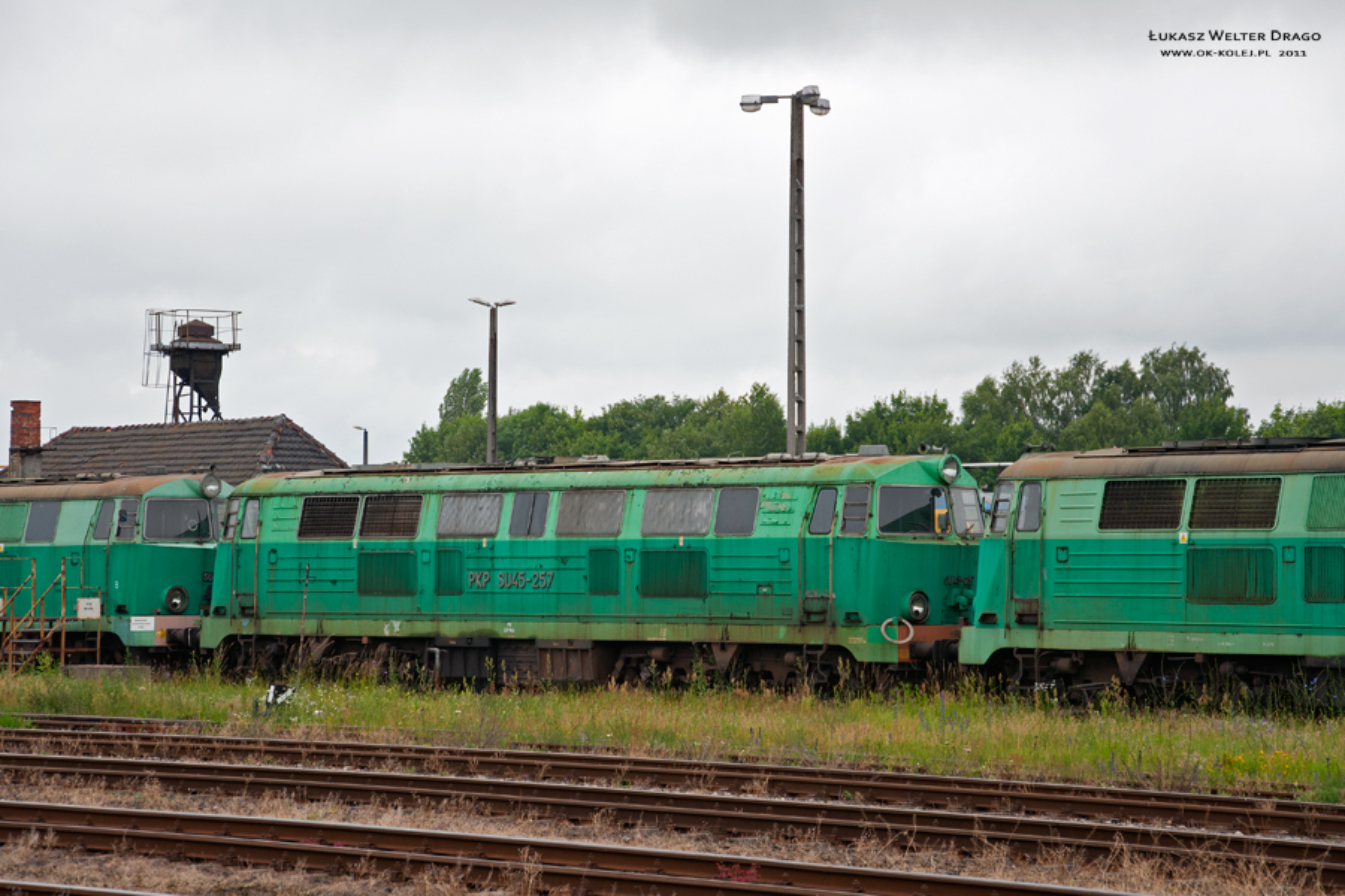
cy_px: 448
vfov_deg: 12.2
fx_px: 4203
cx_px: 672
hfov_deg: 18.2
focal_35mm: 112
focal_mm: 75
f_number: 5.3
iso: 200
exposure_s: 1/125
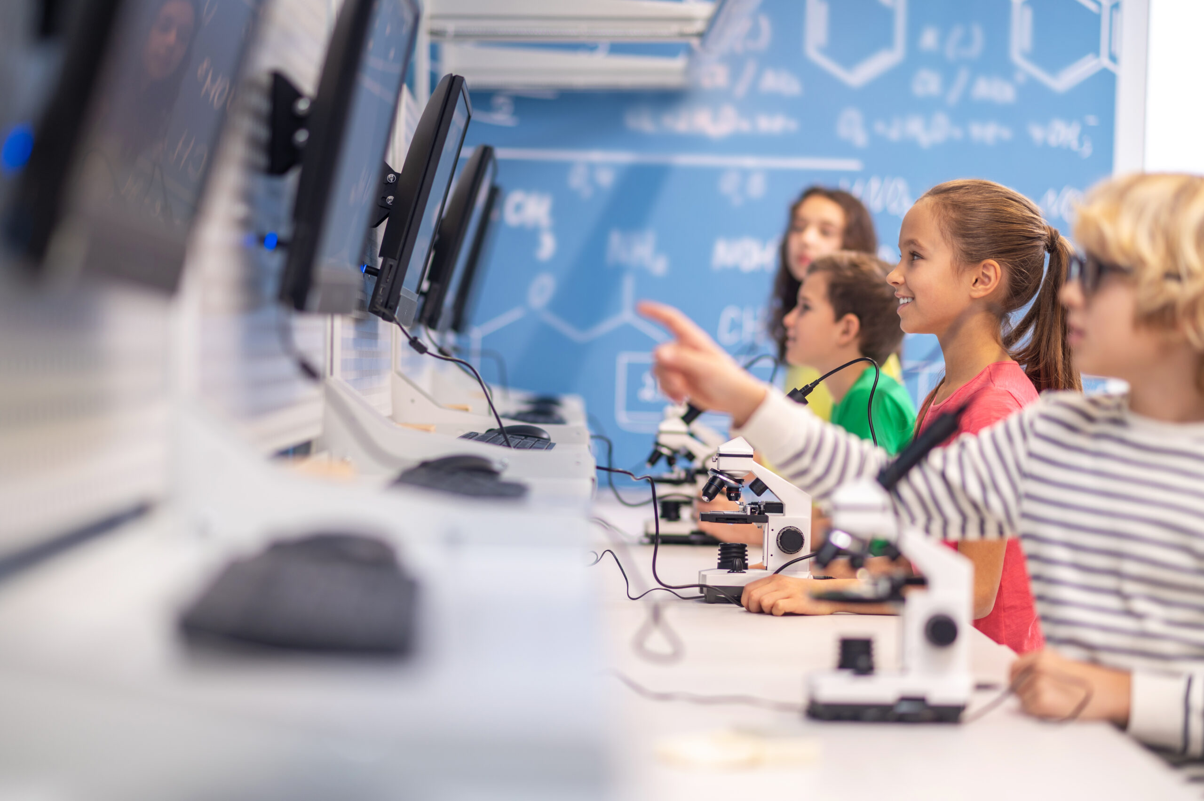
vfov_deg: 16.0
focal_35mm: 85
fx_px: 2841
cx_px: 602
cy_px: 400
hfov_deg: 23.9
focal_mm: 85
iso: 250
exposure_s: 1/160
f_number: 2.2
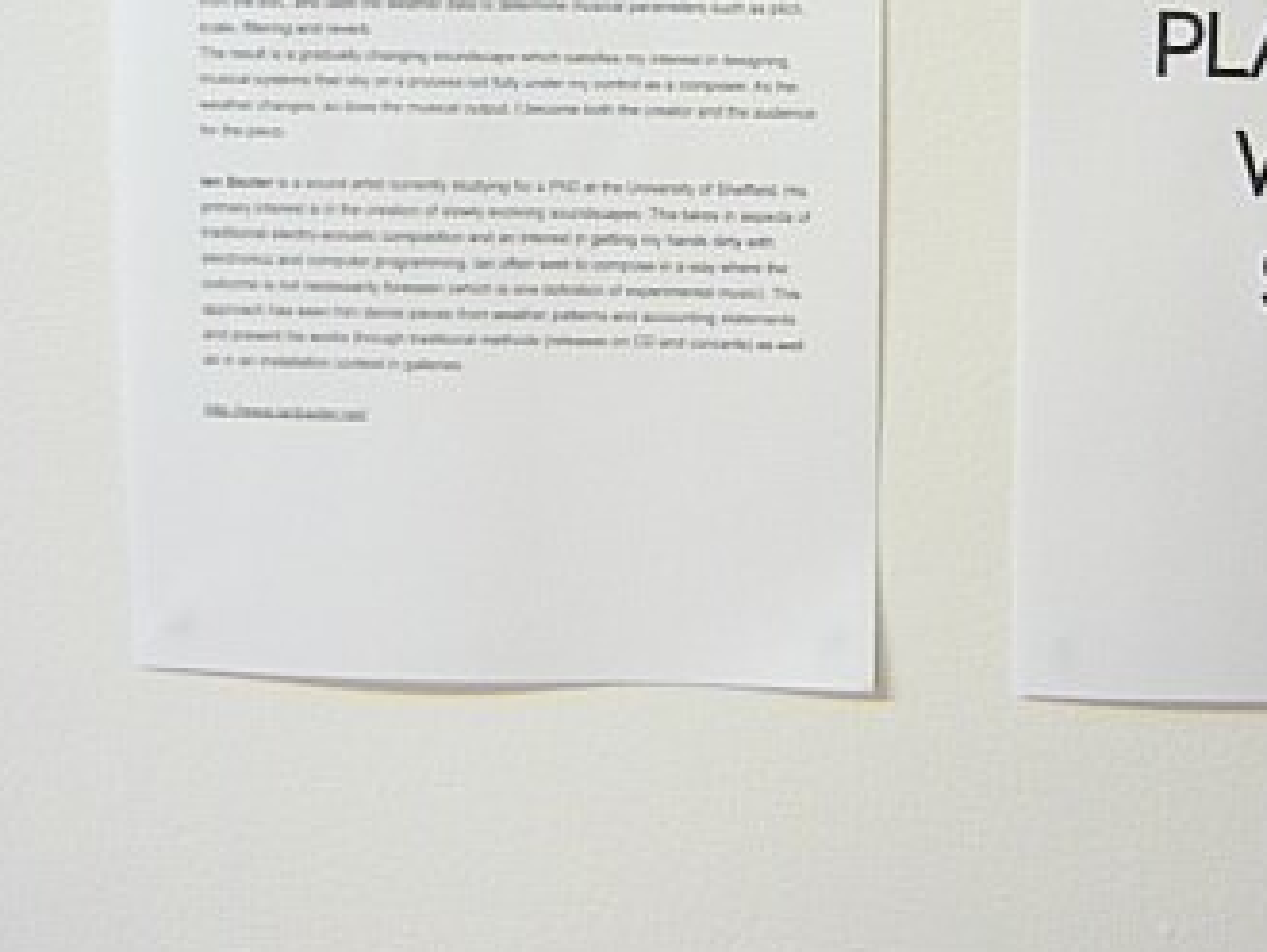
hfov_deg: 29.7
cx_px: 956
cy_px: 115
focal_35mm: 64
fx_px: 2344
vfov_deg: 22.5
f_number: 2.8
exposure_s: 1/50
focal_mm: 5.5
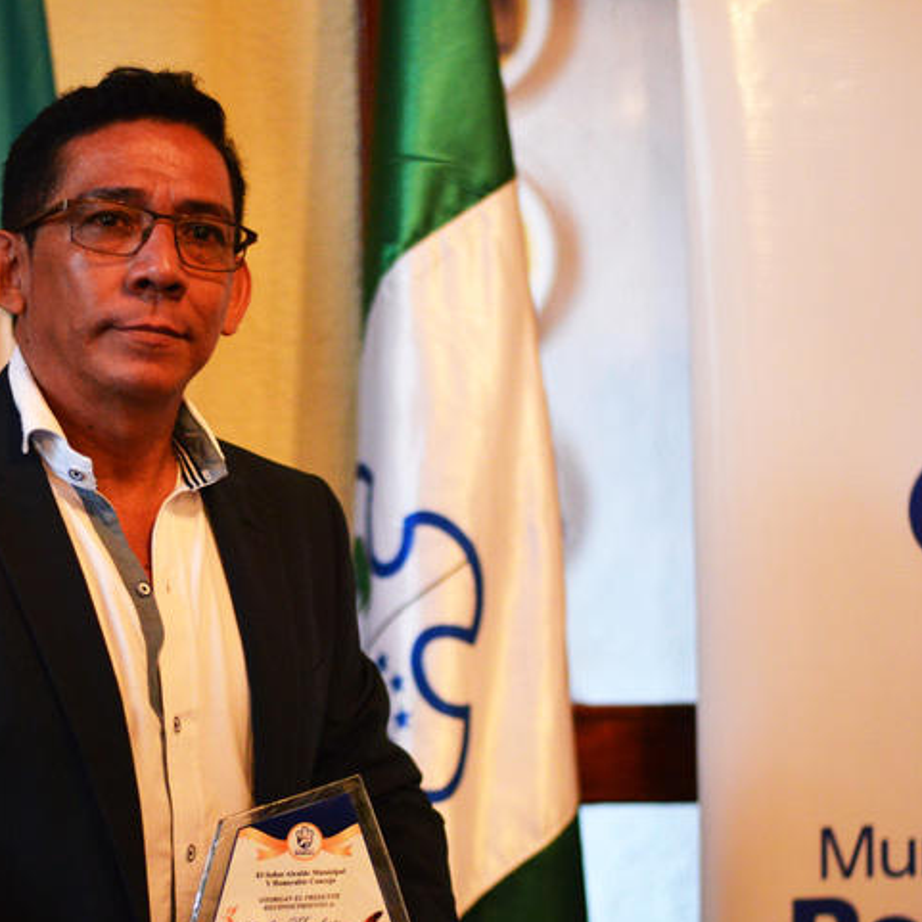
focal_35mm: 83
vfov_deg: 20.8
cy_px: 597
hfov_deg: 20.8
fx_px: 2501
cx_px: 339
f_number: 1.8
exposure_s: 1/200
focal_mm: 50
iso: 4000
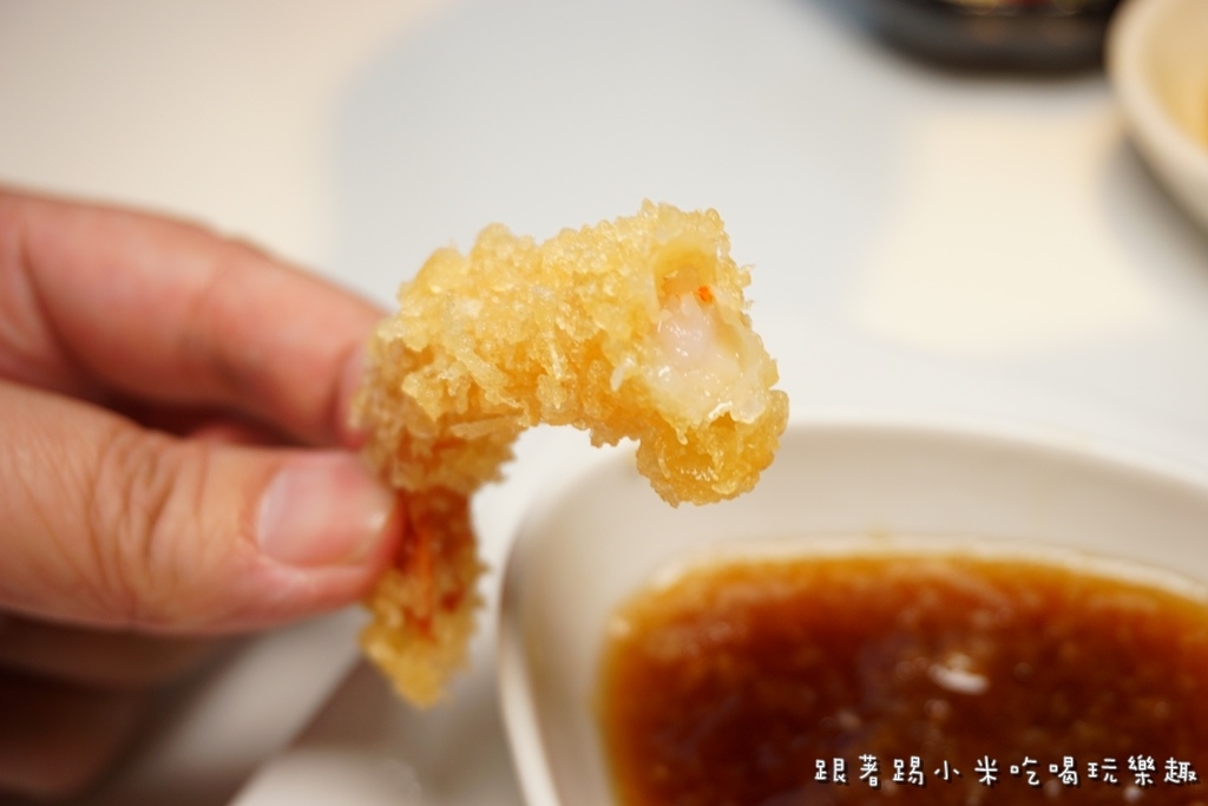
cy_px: 403
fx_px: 1762
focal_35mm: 52
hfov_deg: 37.8
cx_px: 604
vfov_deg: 25.8
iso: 320
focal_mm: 35
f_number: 5
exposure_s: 1/60
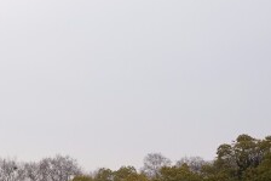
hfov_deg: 23.0
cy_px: 198
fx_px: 564
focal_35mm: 75
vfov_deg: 17.5
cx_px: -111
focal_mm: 16
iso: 100
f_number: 8
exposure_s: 1/80
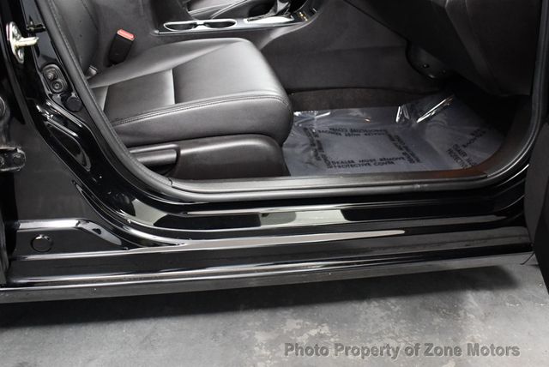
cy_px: 184
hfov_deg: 53.1
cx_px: 274
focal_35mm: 36
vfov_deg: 36.9
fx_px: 549
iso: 3200
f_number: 3.5
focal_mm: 18
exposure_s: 1/60
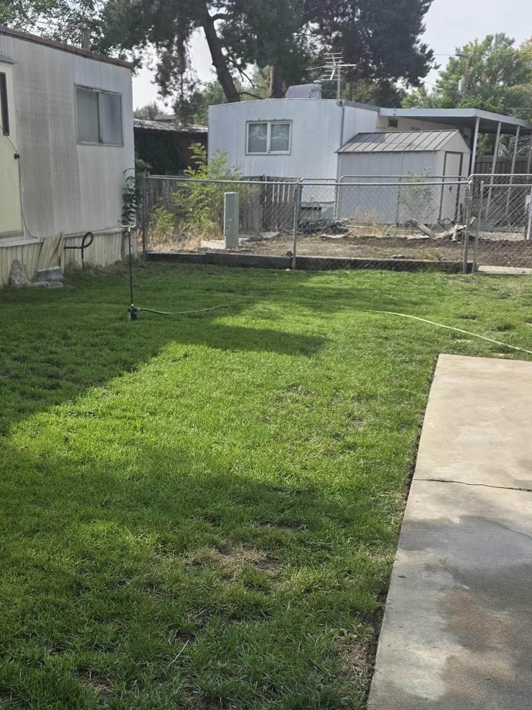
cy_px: 469
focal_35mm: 44
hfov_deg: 32.6
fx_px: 902
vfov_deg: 42.4
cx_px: 171
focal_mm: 6.3
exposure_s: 1/2993
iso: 80
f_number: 1.7
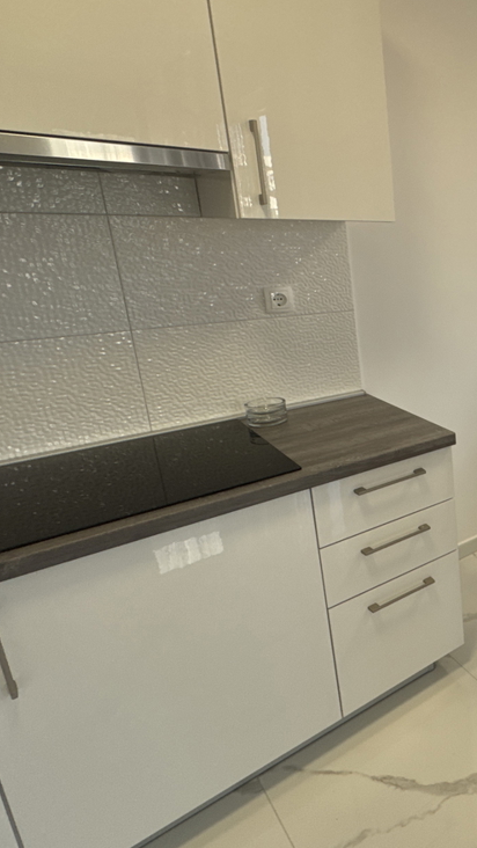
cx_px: 622
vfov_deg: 73.8
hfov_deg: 33.5
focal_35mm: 25
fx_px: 562
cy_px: 379
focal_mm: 2.22
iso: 40
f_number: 2.2
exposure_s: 1/150
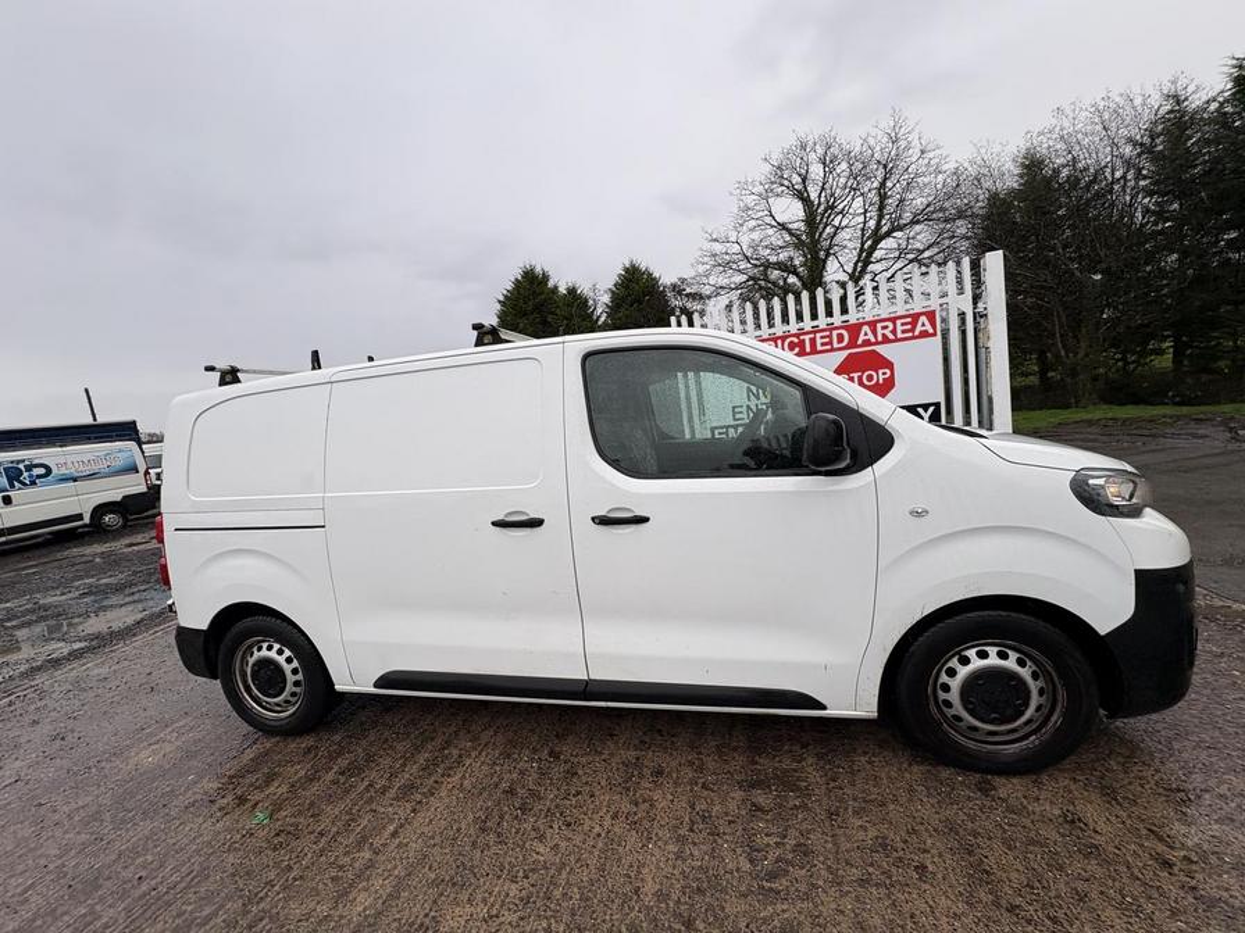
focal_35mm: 14
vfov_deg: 85.7
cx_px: 622
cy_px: 466
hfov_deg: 102.1
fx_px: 504
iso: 40
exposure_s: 1/318
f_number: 2.2
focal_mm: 2.22
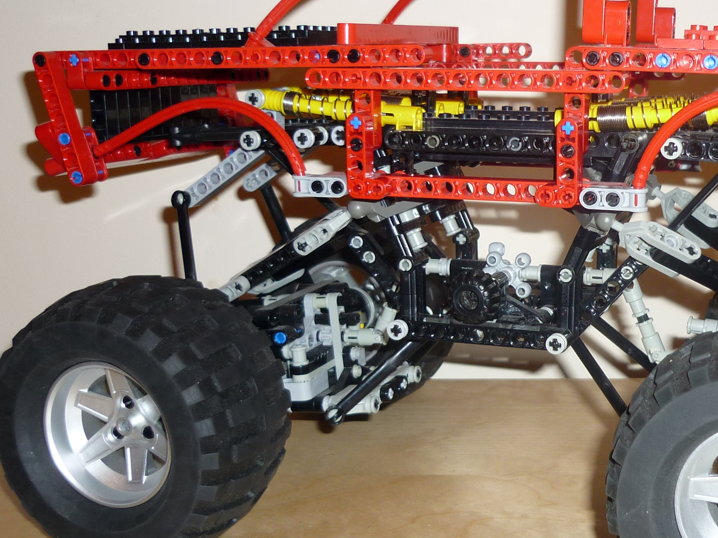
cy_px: 271
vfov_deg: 27.0
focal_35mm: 54
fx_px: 1120
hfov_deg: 35.0
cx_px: 517
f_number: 2.8
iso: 100
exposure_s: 1/30
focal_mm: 5.5
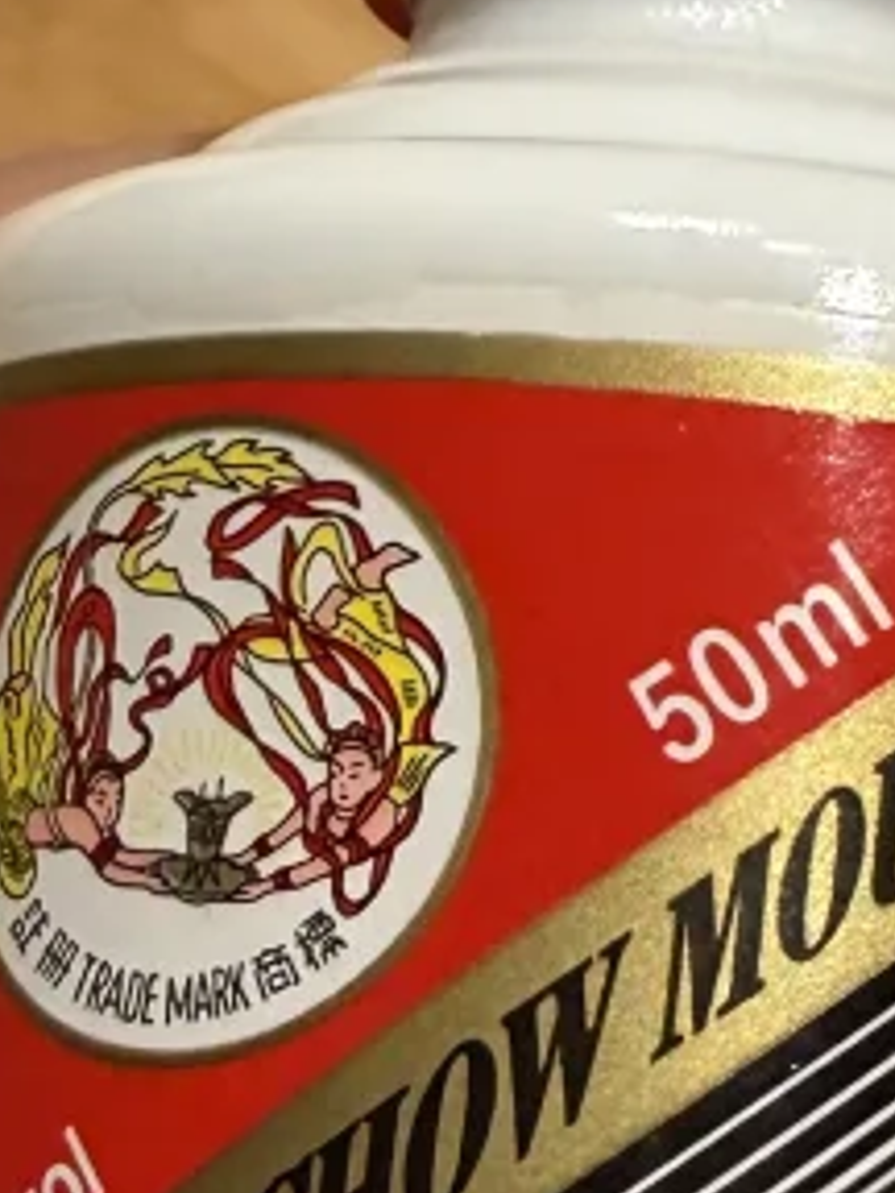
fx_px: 4137
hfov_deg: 12.3
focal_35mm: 120
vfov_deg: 16.3
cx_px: 626
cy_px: 961
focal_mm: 2.22
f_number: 2.2
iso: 200
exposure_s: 1/100
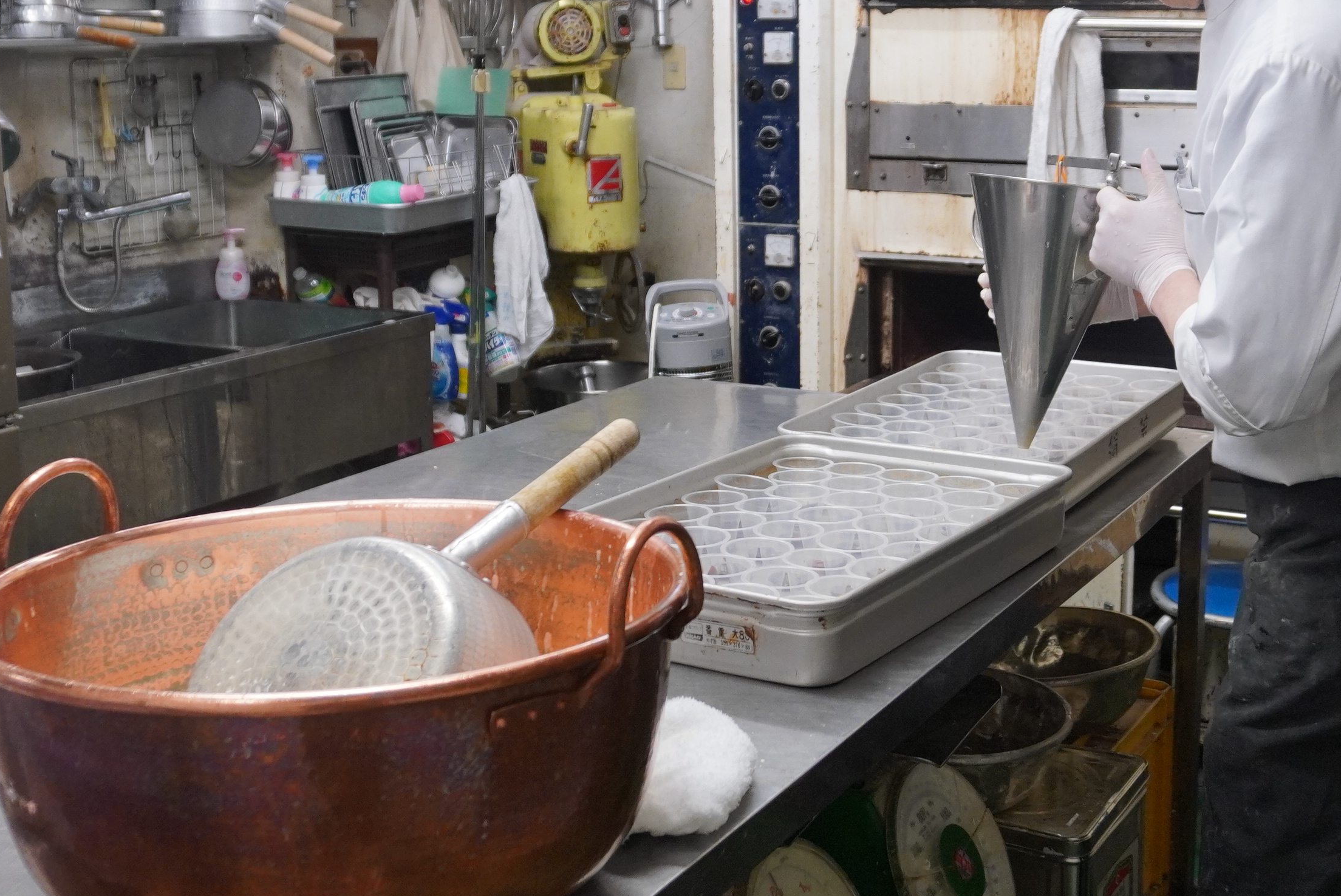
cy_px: 286
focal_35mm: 49
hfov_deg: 40.2
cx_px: 794
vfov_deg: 27.4
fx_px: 1825
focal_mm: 17
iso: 1250
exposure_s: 1/160
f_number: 4
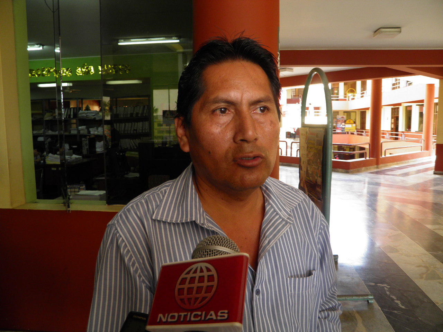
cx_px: 222
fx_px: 358
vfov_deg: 49.7
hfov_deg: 63.4
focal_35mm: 28
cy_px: 166
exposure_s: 1/30
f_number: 2.8
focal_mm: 4.9
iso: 64
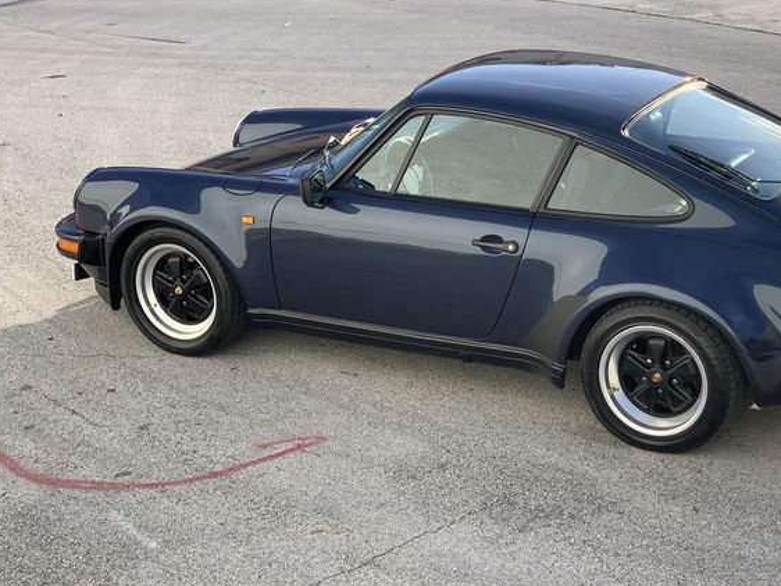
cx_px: 518
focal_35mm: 71
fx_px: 1603
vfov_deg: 20.7
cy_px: 268
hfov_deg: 27.2
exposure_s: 1/448
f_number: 2.4
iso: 16
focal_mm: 6
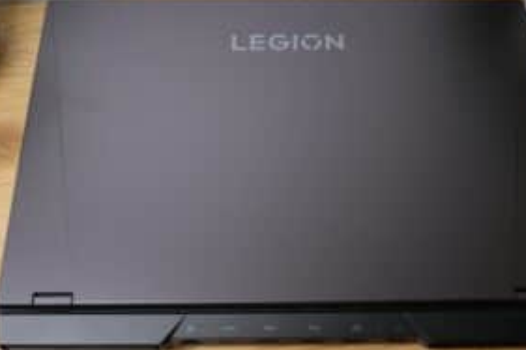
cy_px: 176
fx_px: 730
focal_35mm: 50
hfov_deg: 39.6
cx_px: 285
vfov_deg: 27.0
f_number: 8
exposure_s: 1/34
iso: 500
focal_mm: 24.2
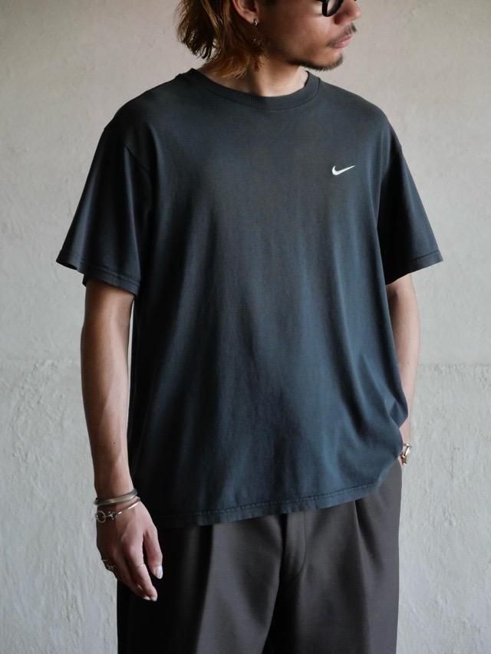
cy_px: 327
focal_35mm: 120
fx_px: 2269
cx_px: 246
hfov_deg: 12.4
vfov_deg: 16.4
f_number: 4
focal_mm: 60
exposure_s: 1/125
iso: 3200
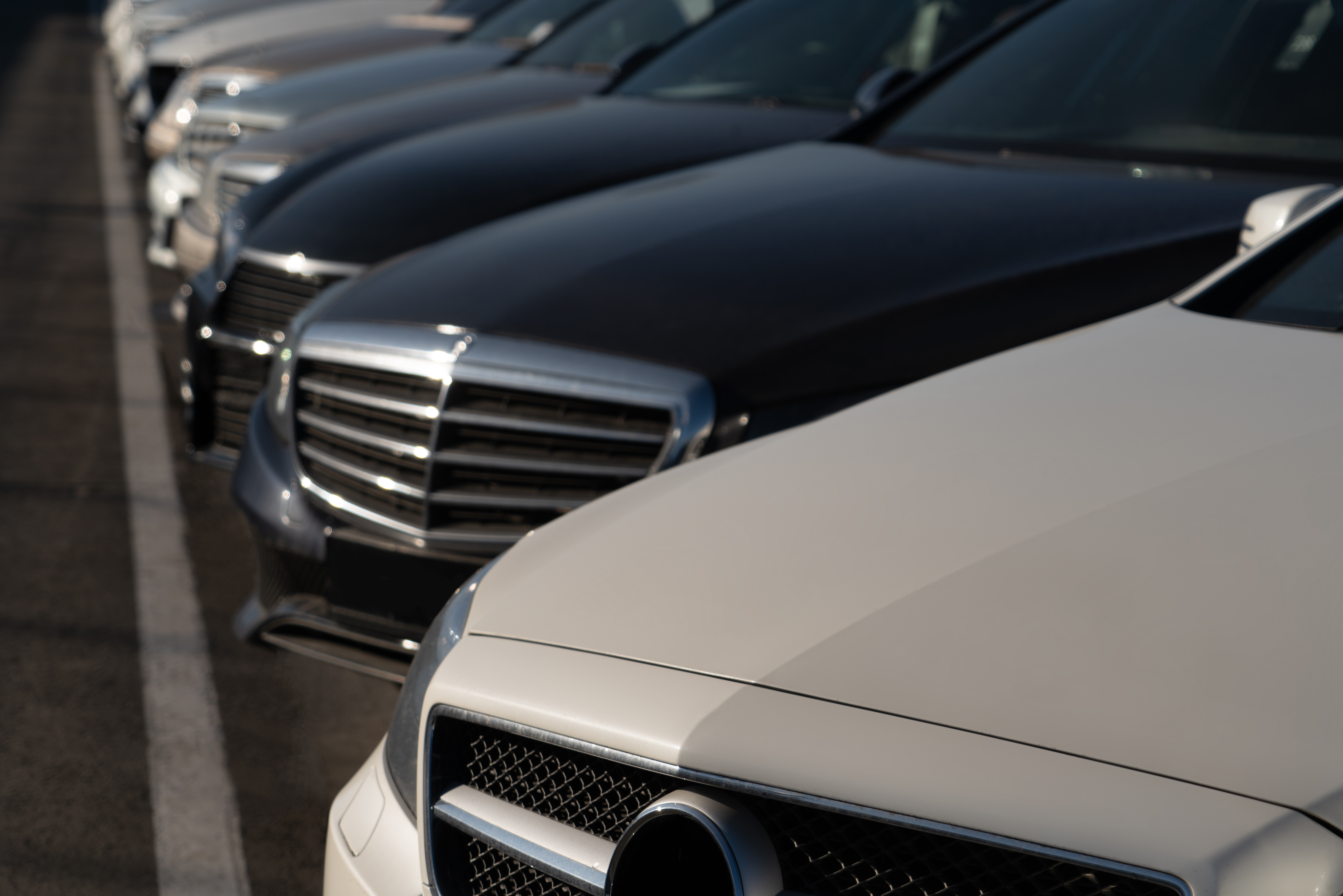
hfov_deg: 18.6
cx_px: 672
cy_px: 448
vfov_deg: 12.5
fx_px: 4104
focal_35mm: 110
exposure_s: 1/800
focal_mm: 110
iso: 100
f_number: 6.3
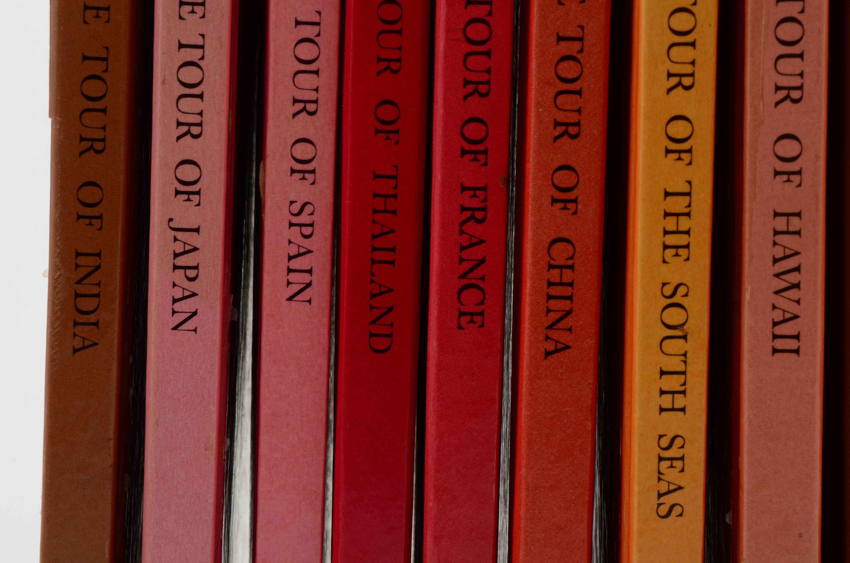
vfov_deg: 16.5
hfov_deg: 24.7
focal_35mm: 82
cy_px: 282
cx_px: 425
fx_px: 1944
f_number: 25
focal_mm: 55
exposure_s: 1/160
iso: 100
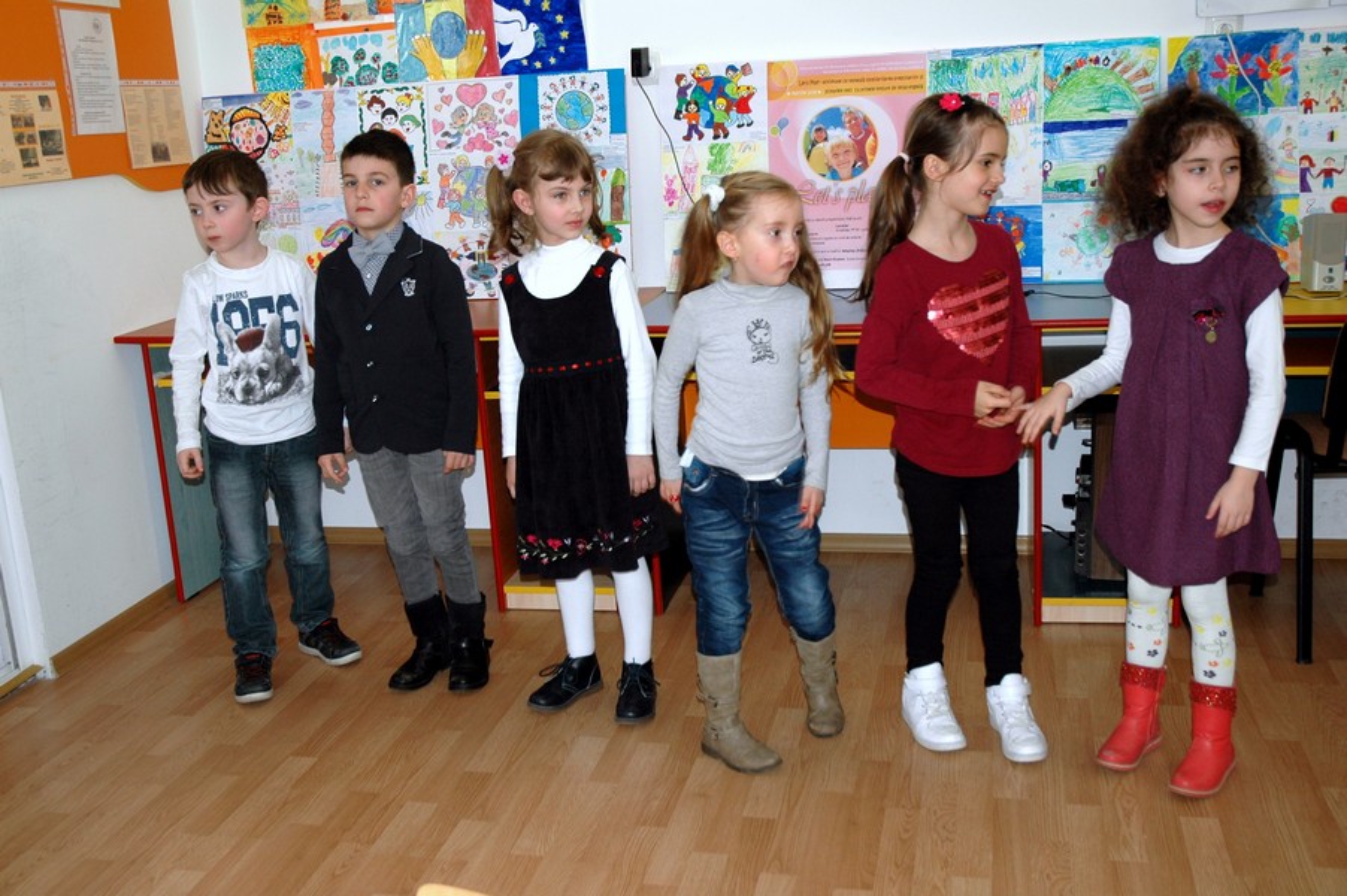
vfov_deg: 35.4
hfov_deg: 51.3
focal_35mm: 38
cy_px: 448
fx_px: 1402
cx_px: 674
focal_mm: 25
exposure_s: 1/60
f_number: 3.8
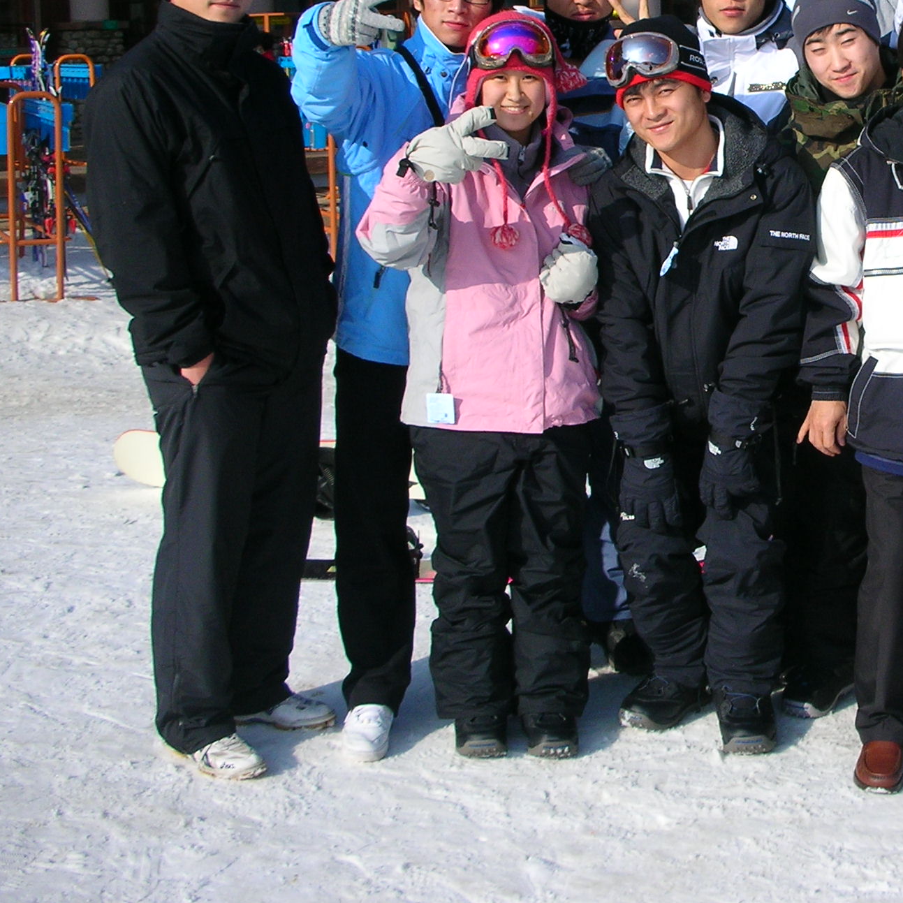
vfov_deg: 27.4
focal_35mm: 62
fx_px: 1830
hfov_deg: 26.9
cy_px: 248
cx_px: 788
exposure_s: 1/130
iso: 50
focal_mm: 5.8
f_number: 8.5
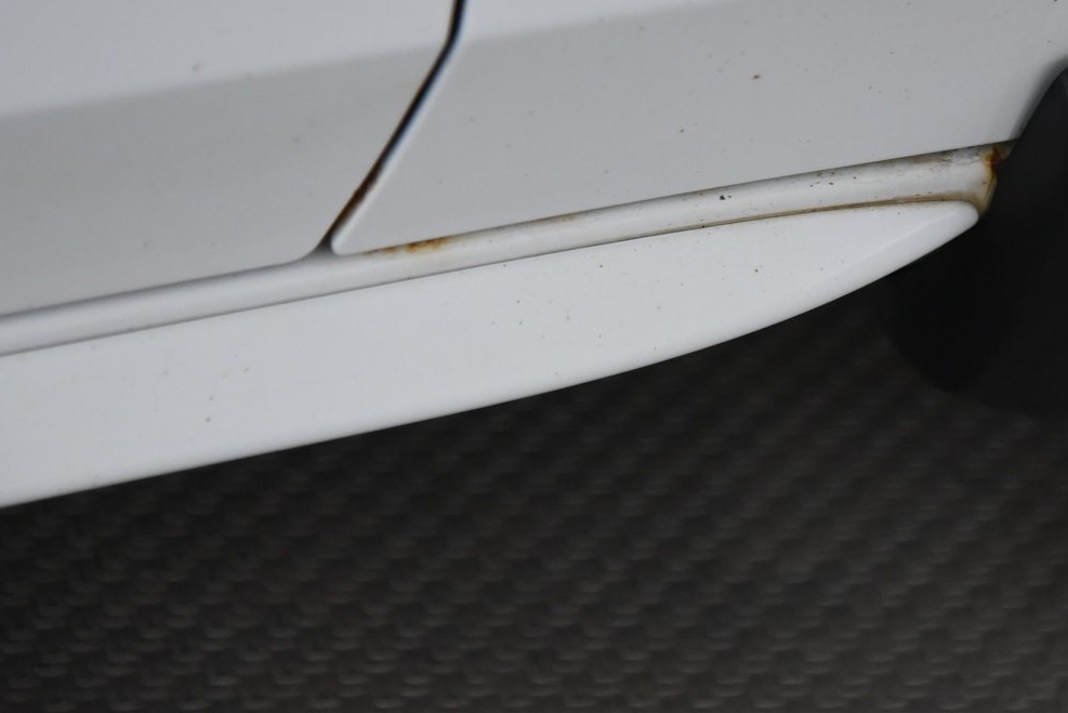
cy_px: 163
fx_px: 4867
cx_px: 681
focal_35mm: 164
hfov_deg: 12.5
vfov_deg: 8.4
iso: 4000
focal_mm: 100
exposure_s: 1/250
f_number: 4
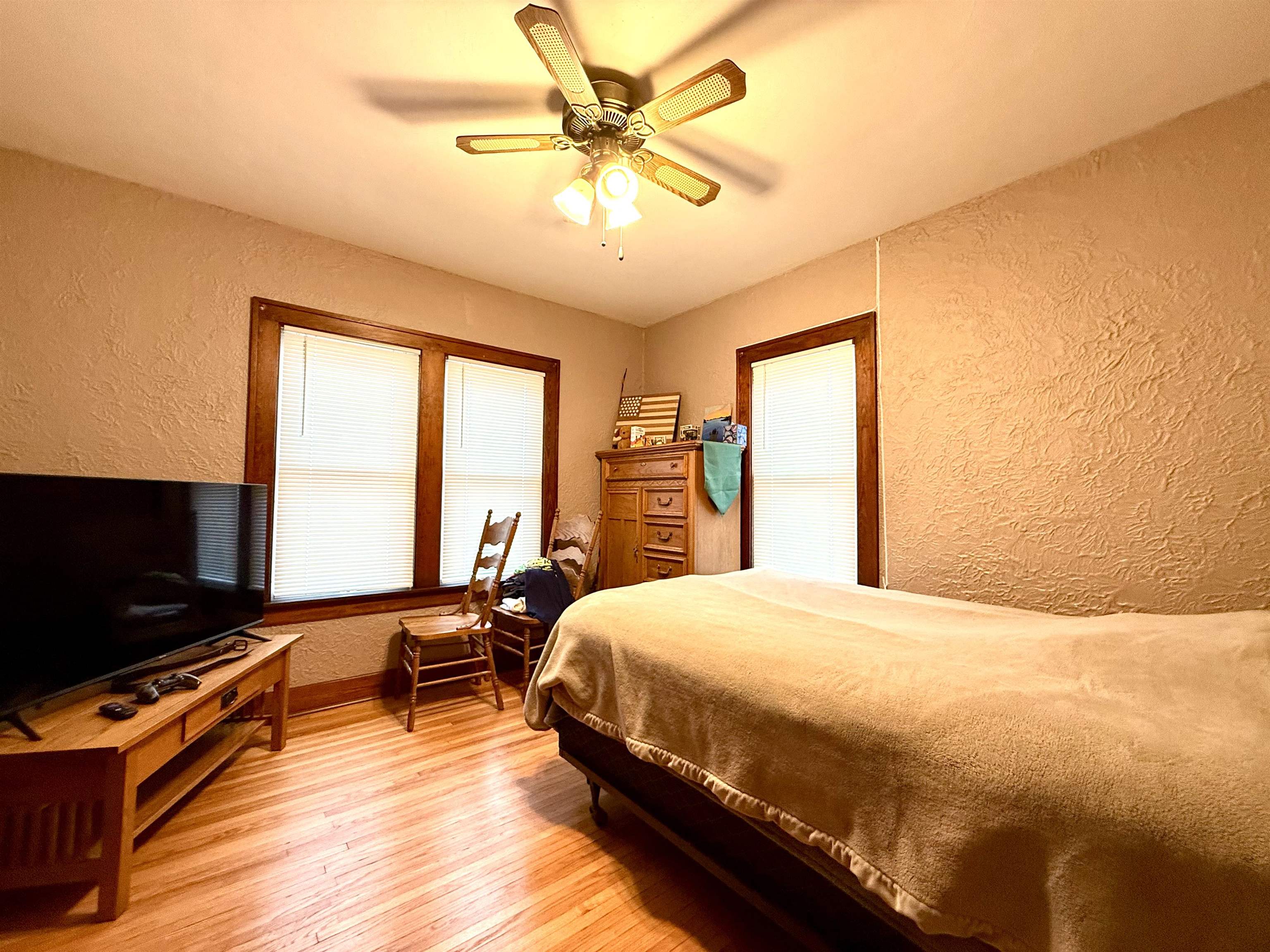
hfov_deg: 102.1
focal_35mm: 14
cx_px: 635
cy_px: 476
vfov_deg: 85.7
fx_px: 514
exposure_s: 1/60
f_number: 2.2
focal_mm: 2.22
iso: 200
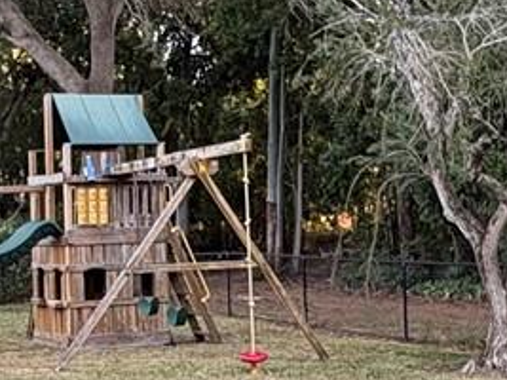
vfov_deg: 17.4
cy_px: 308
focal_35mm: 84
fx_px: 1230
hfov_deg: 23.1
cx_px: 148
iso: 100
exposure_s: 1/131
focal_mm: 2.22
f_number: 2.2
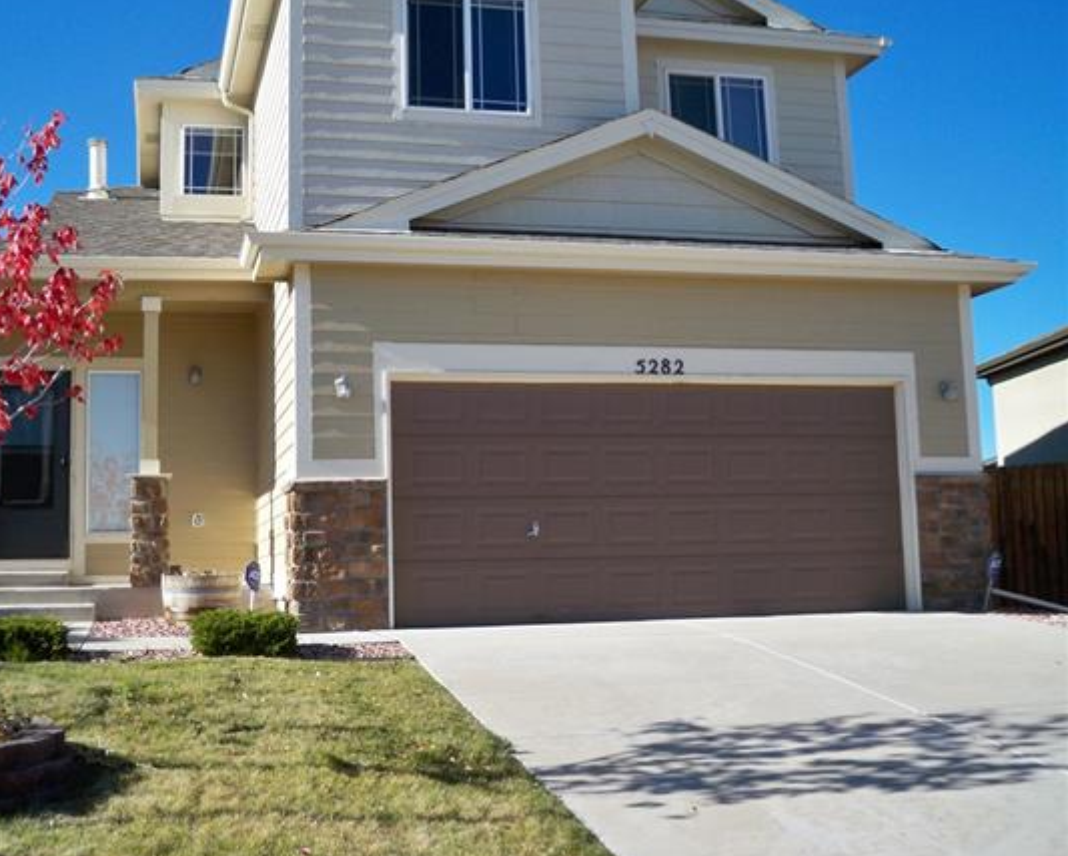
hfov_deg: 44.5
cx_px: 429
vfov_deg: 36.5
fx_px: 1297
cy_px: 397
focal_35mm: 41
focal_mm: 6.3
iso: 80
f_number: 4.7
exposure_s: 1/400
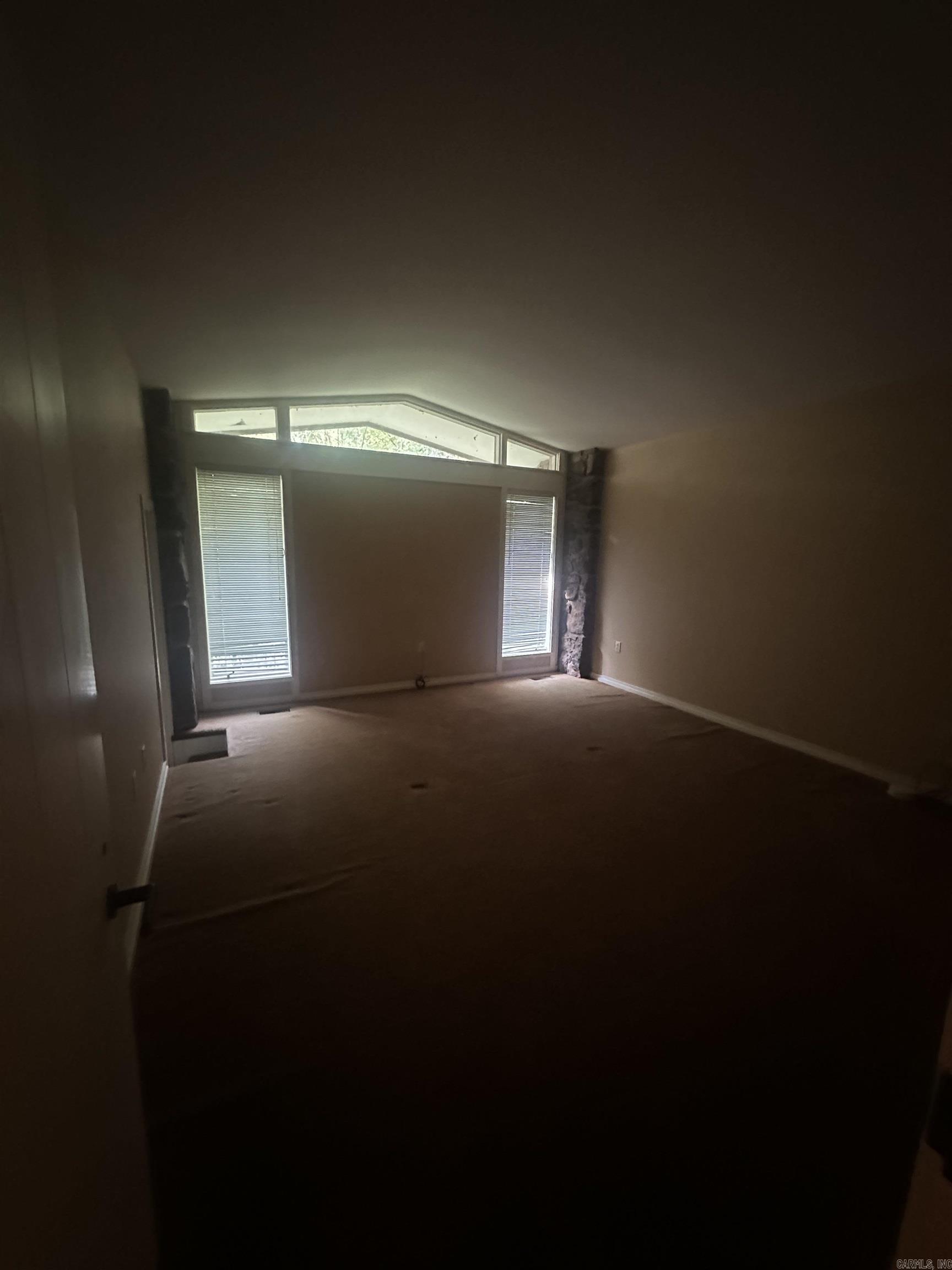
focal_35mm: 14
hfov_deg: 85.7
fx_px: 513
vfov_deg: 102.1
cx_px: 476
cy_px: 635
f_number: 2.2
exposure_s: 1/40
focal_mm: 2.22
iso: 1250
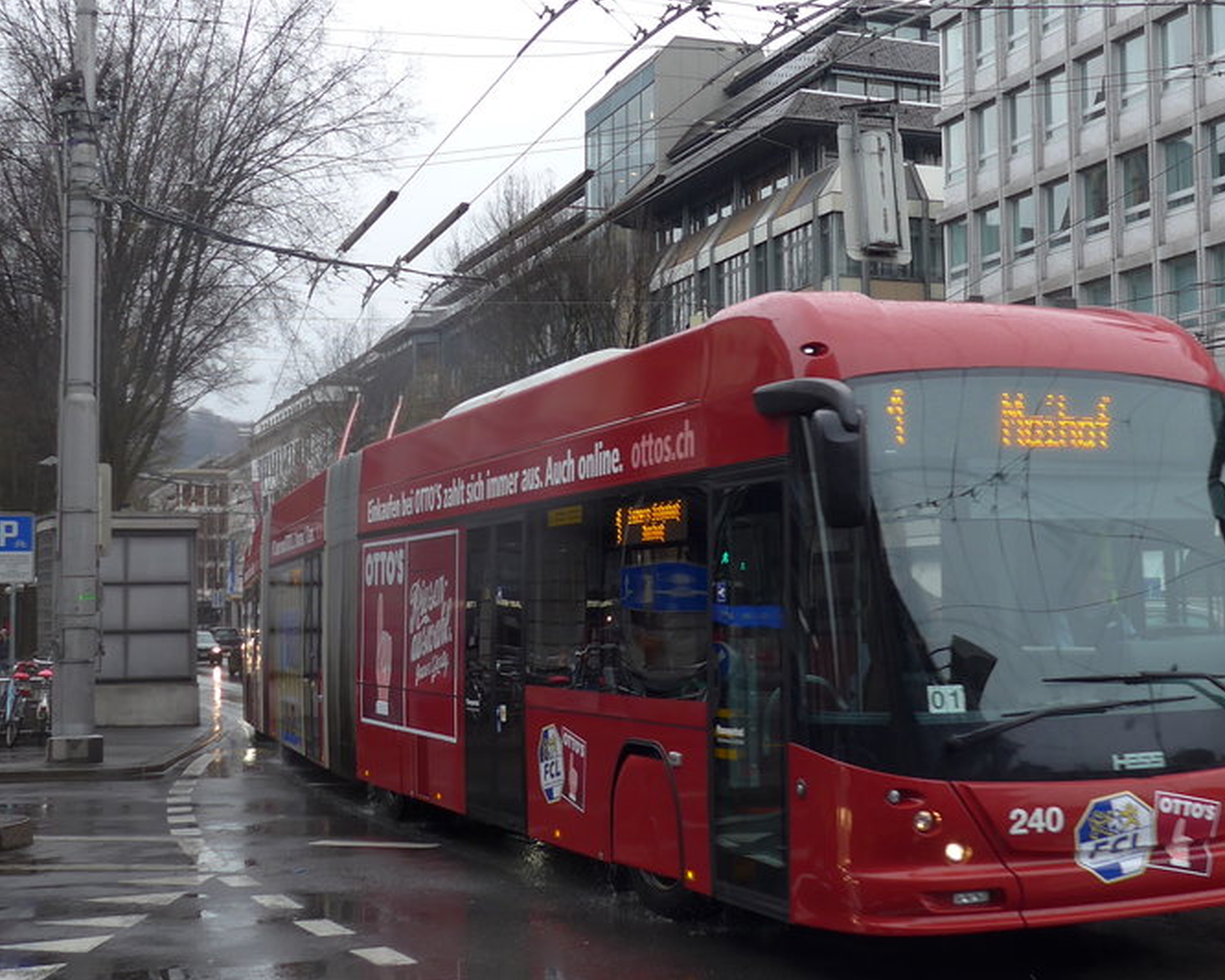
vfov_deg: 29.7
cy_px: 485
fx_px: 1849
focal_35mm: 51
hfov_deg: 36.3
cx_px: 809
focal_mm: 6
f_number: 2.8
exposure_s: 1/200
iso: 80
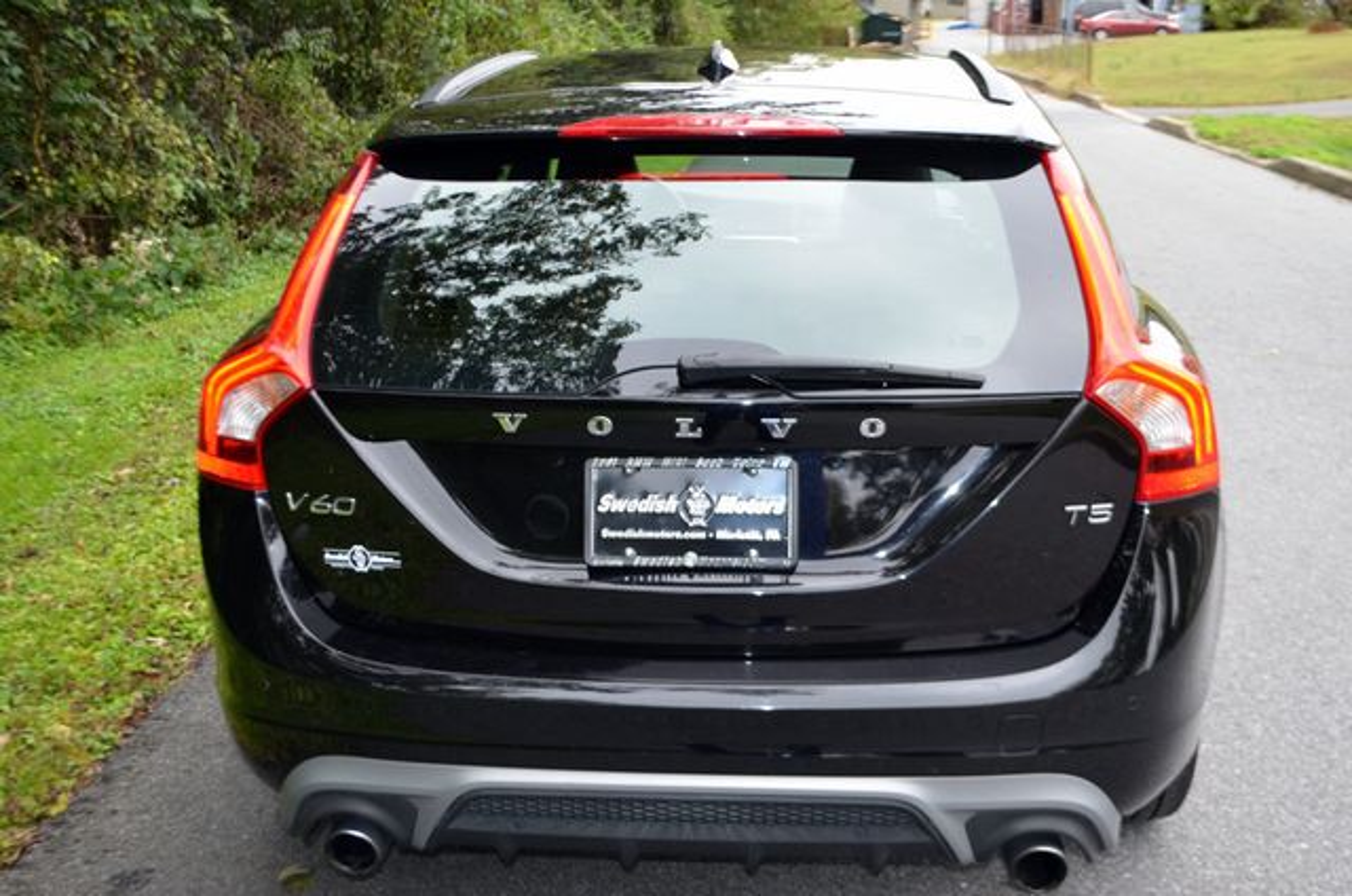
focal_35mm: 42
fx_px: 1574
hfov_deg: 46.5
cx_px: 676
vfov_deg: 31.8
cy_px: 448
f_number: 4.5
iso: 220
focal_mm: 28
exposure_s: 1/125
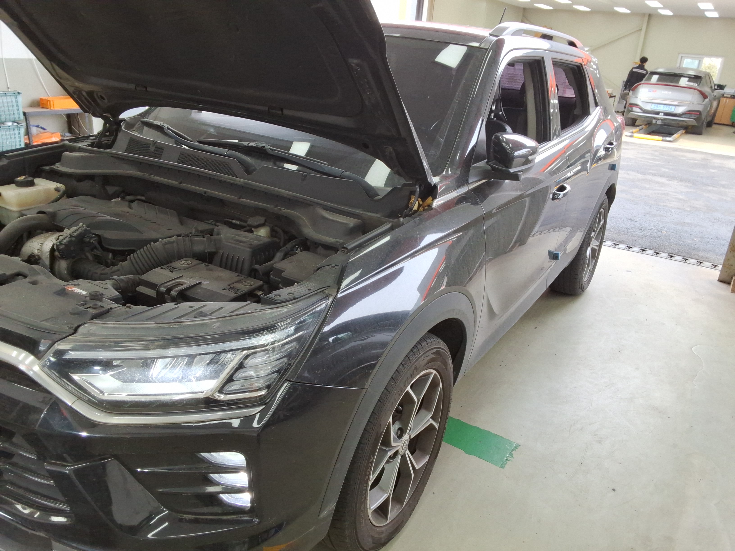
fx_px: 595
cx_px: 368
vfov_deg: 49.7
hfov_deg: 63.4
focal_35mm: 28
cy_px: 276
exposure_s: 1/120
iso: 34
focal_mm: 2.91
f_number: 1.9
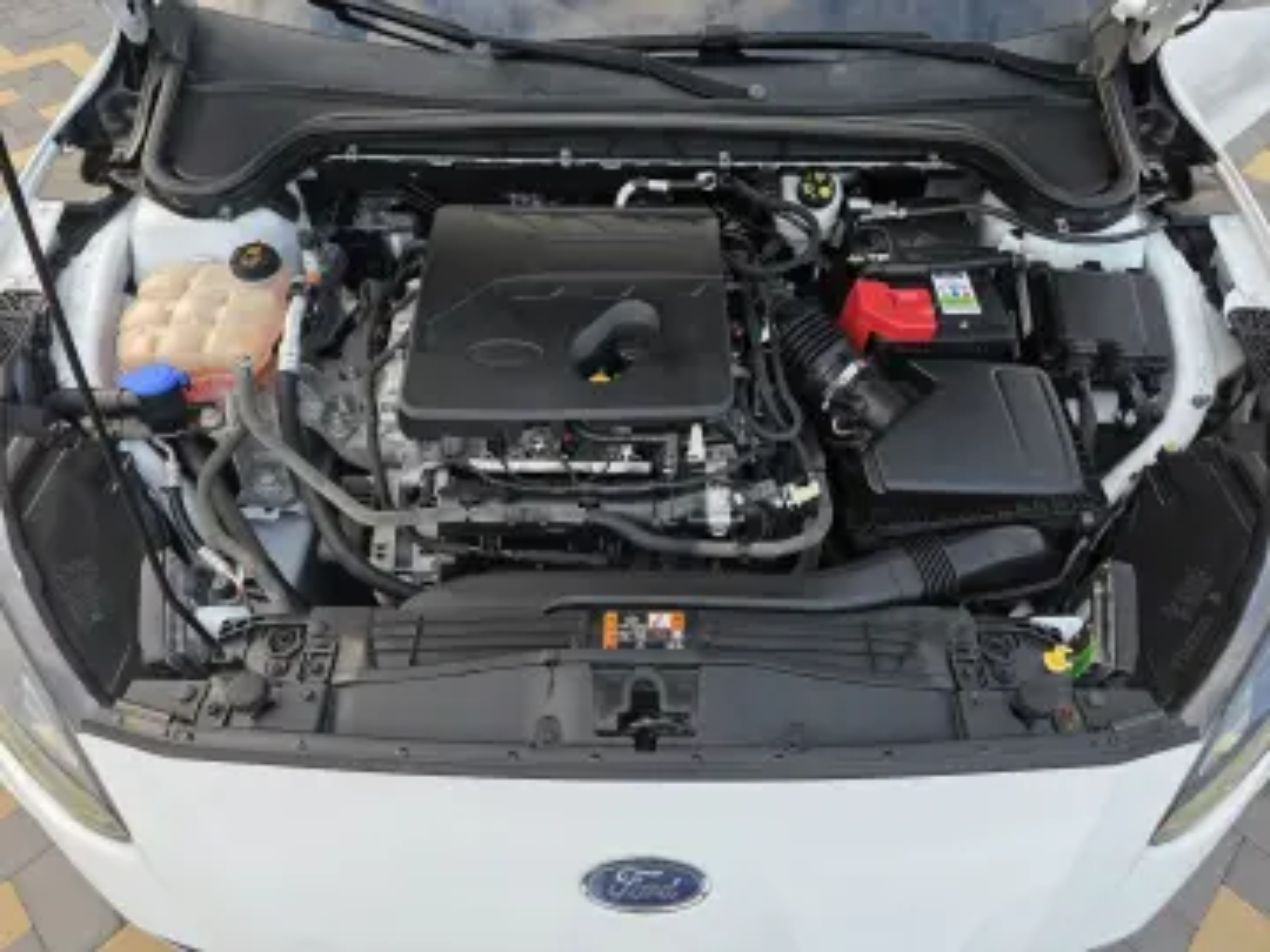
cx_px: 635
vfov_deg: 58.9
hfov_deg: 73.9
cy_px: 476
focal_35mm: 23
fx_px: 844
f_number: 1.7
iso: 40
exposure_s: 1/180
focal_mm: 6.25
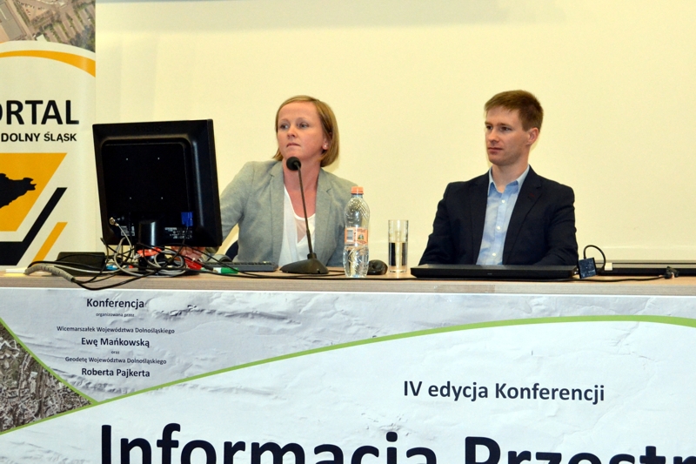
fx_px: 841
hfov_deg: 45.0
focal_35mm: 44
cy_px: 232
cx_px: 348
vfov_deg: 30.8
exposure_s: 1/60
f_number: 4.5
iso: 2200
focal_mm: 29
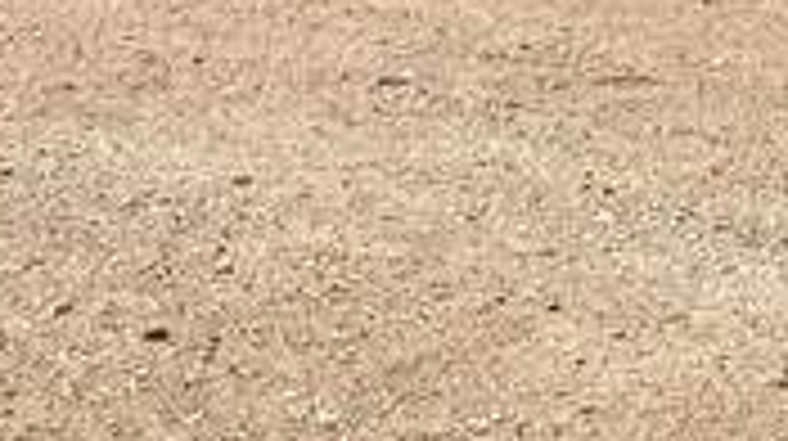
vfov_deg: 6.3
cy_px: -1134
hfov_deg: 11.6
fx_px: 3465
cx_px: 1594
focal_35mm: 166
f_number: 1.8
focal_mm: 4.25
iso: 32
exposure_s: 1/5236
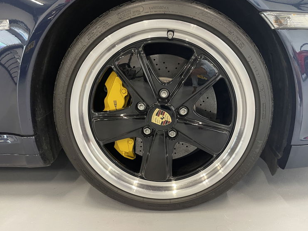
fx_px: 231
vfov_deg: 53.1
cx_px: 159
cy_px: 118
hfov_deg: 67.3
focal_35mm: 26
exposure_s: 1/50
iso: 400
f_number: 1.6
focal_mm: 5.1
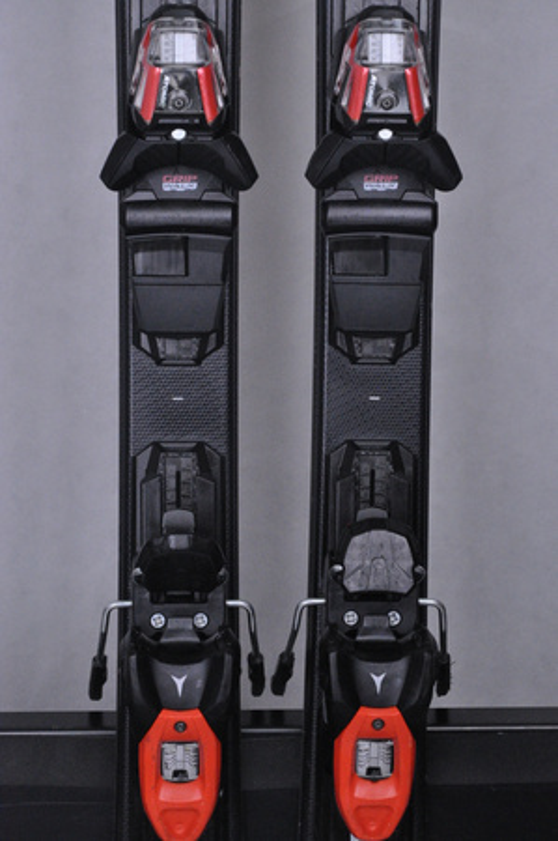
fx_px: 2796
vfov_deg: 17.1
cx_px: 279
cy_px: 420
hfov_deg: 11.4
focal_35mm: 120
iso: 3200
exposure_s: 1/125
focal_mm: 80
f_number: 9.5
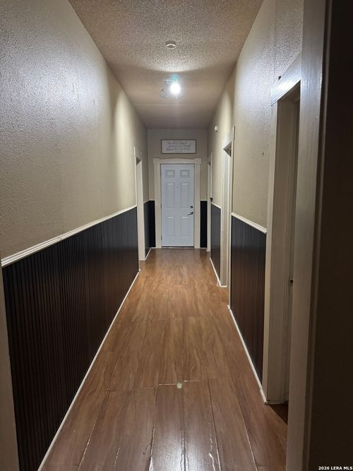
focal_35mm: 24
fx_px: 326
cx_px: 176
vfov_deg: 71.6
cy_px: 236
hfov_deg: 56.8
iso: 800
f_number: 1.78
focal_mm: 6.76
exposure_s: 1/60
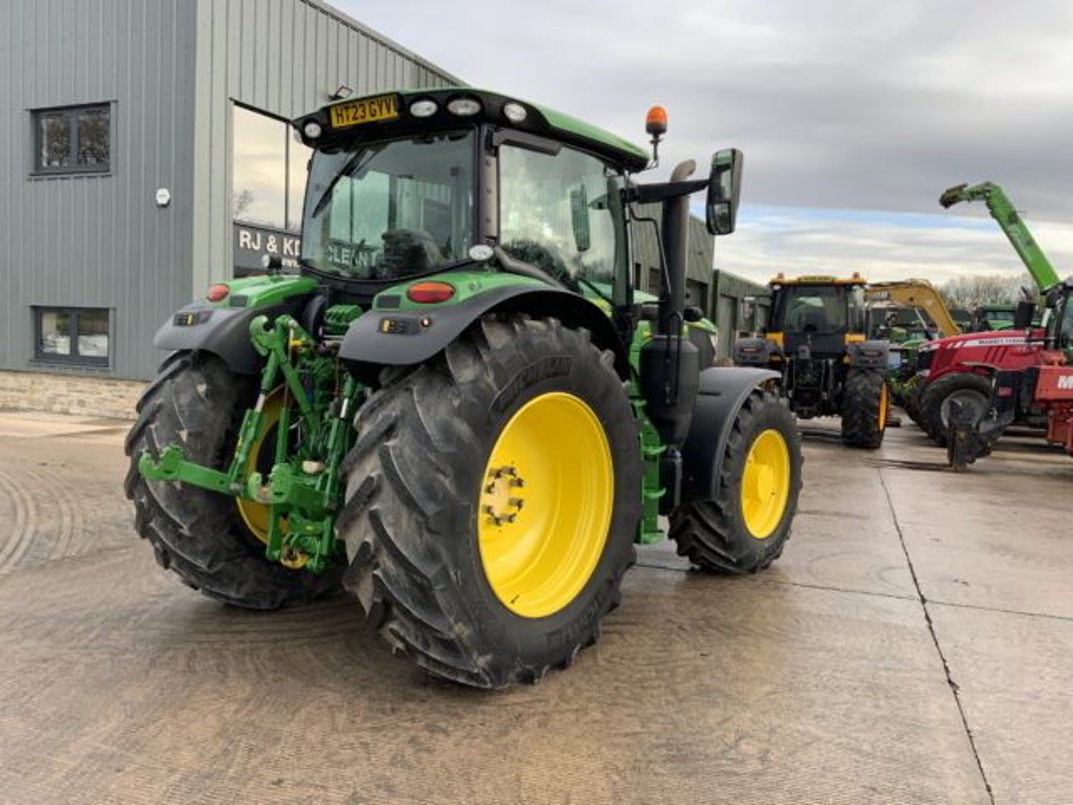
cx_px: 536
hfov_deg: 61.7
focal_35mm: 29
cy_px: 402
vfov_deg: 48.2
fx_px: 899
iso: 16
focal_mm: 3
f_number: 1.8
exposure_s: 1/314
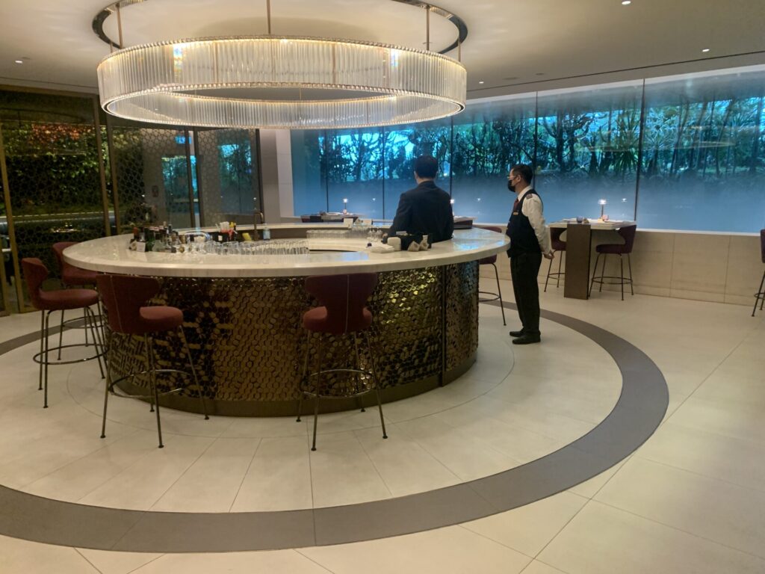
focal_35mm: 26
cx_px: 382
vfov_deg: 53.1
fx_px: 575
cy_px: 287
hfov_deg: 67.3
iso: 320
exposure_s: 1/57
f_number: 1.8
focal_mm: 4.25
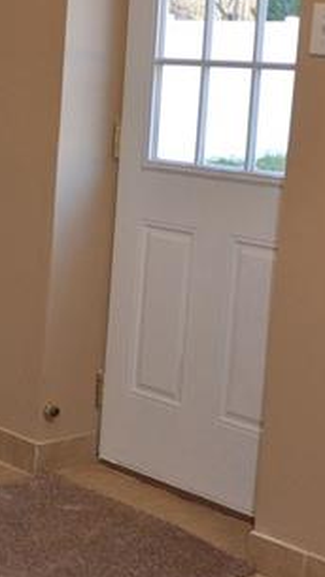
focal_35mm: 71
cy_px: 233
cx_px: -18
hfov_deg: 16.6
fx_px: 1086
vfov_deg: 29.7
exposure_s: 1/125
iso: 560
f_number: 3.5
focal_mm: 18
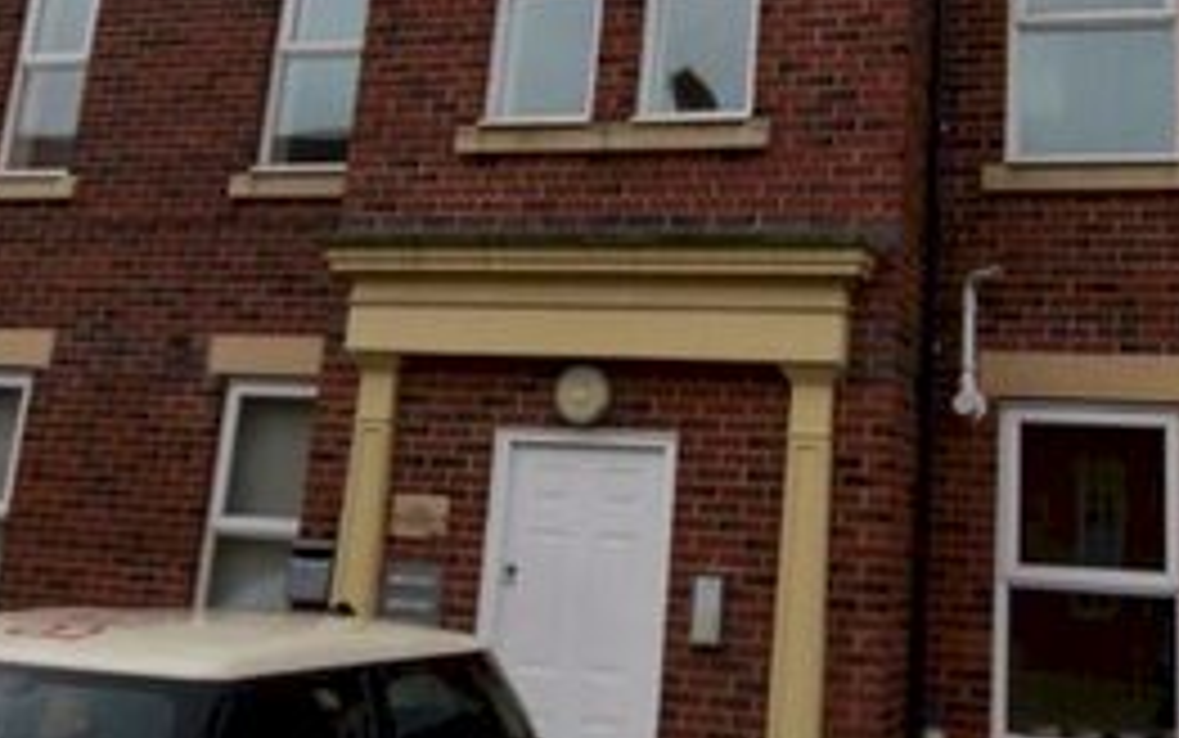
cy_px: 97
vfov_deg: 25.7
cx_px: 752
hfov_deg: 40.7
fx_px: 1575
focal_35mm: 49
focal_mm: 12
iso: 400
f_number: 10
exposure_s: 1/200
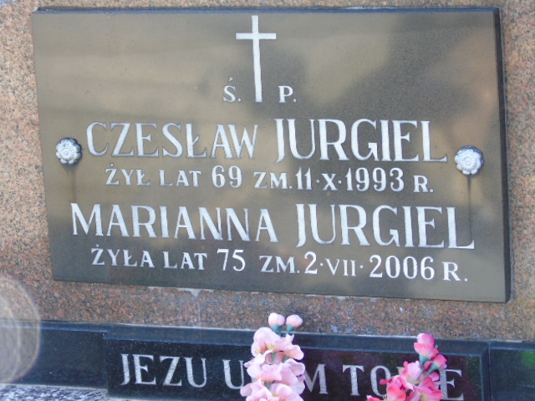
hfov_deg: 13.9
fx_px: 2195
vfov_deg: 10.4
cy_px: 200
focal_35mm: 142
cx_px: 268
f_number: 4.7
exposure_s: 1/125
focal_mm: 25
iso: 400
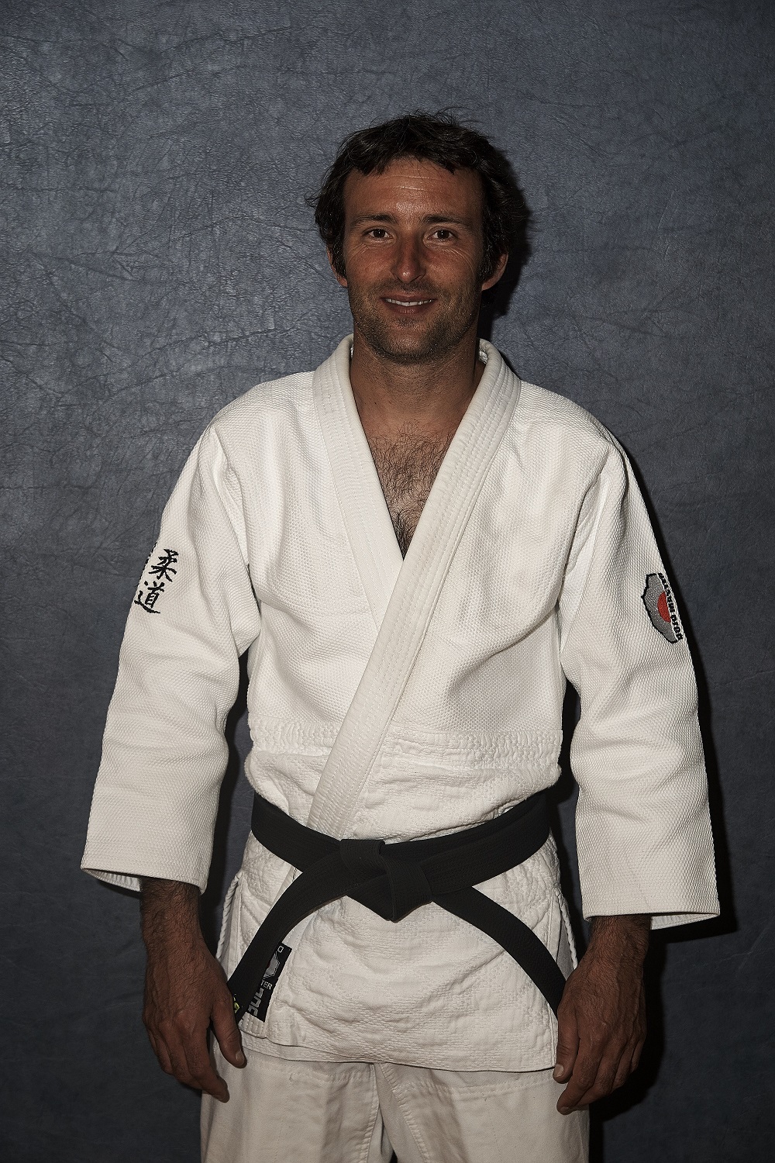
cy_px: 582
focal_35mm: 75
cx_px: 388
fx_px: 2422
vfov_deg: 27.0
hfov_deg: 18.2
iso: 100
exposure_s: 1/60
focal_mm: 50
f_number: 4.5
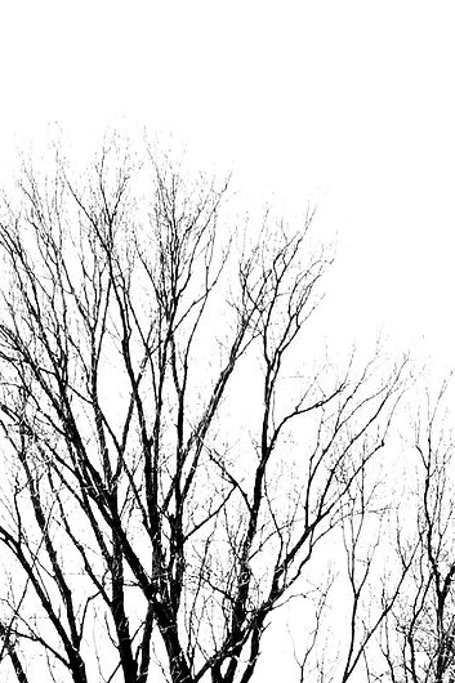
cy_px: 1521
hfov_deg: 6.4
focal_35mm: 214
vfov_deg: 8.9
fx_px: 4062
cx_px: 282
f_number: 16
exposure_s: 1/2
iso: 100
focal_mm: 31.5
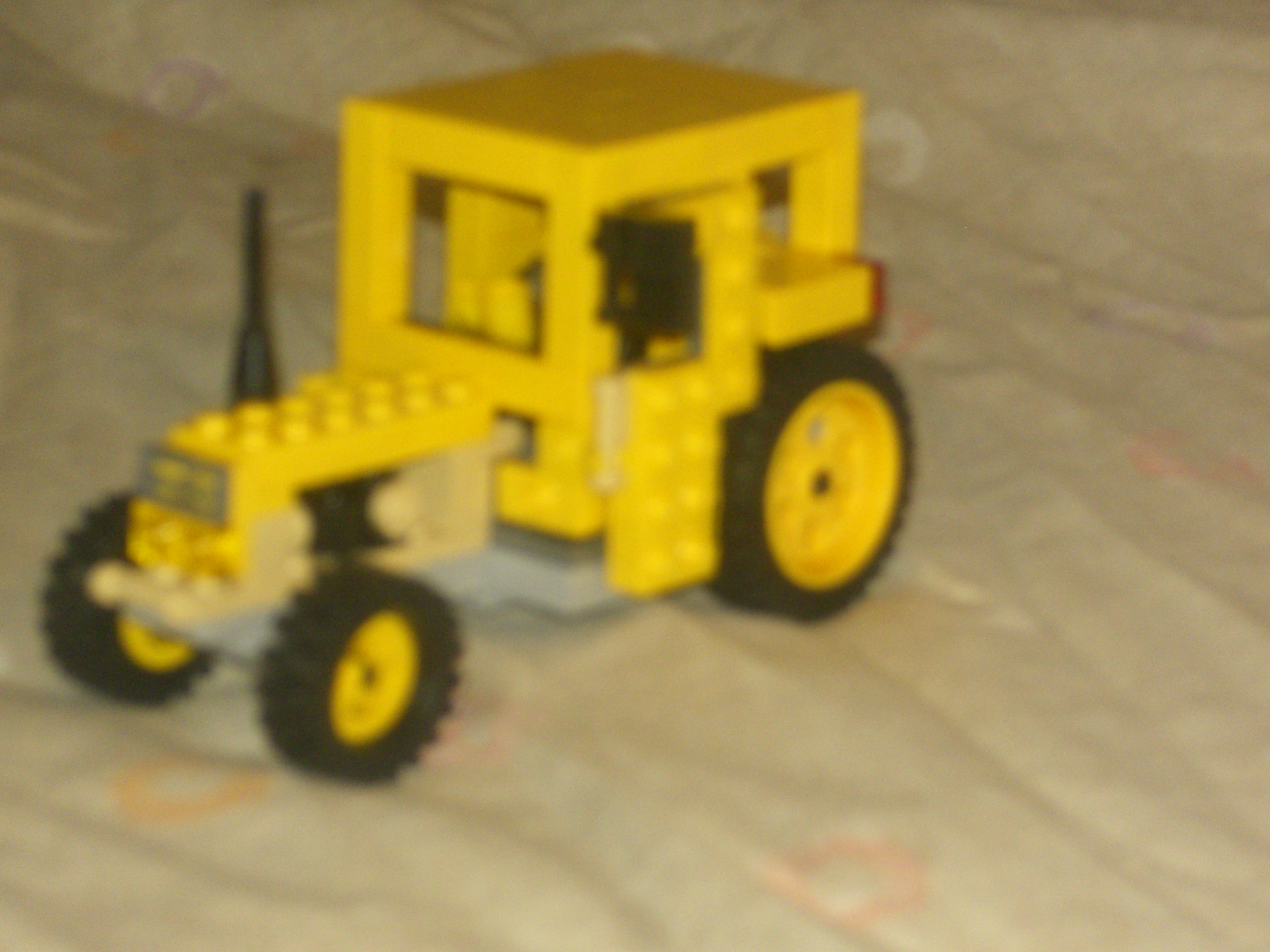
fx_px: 4182
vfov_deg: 13.0
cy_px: 476
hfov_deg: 17.3
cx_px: 635
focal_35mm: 114
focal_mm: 18.9
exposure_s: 1/60
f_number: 5.4
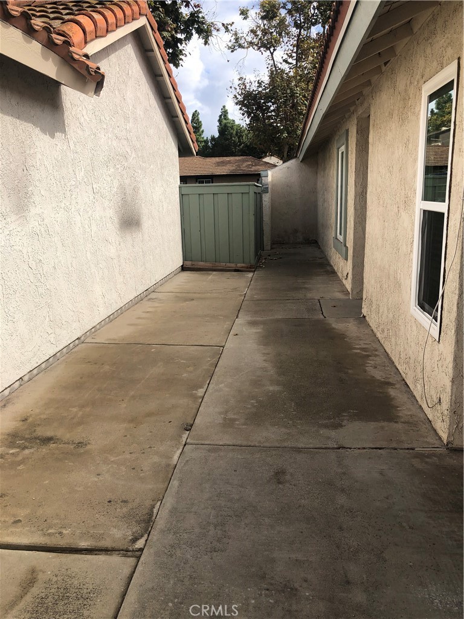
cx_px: 232
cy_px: 310
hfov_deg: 49.7
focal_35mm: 28
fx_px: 500
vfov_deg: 63.4
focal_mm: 3.99
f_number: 1.8
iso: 20
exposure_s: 1/1312
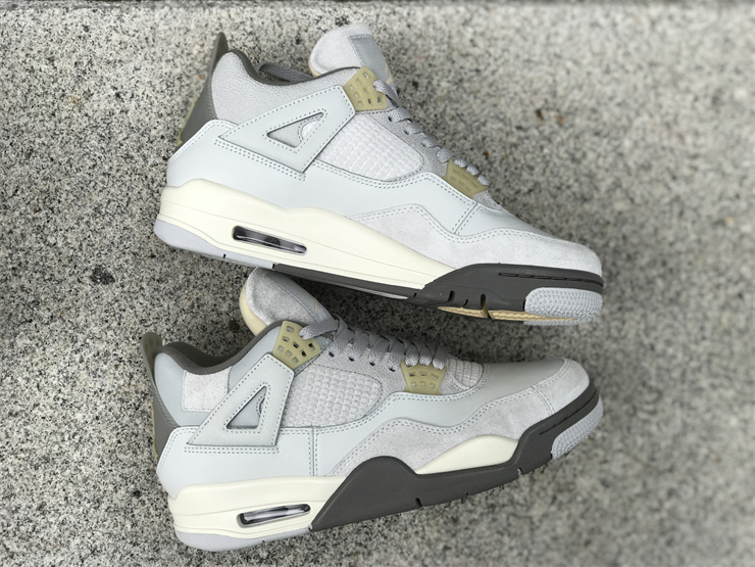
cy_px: 284
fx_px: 1243
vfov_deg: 25.7
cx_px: 378
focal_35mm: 57
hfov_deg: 33.8
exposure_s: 1/244
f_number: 2.8
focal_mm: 6.6
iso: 20
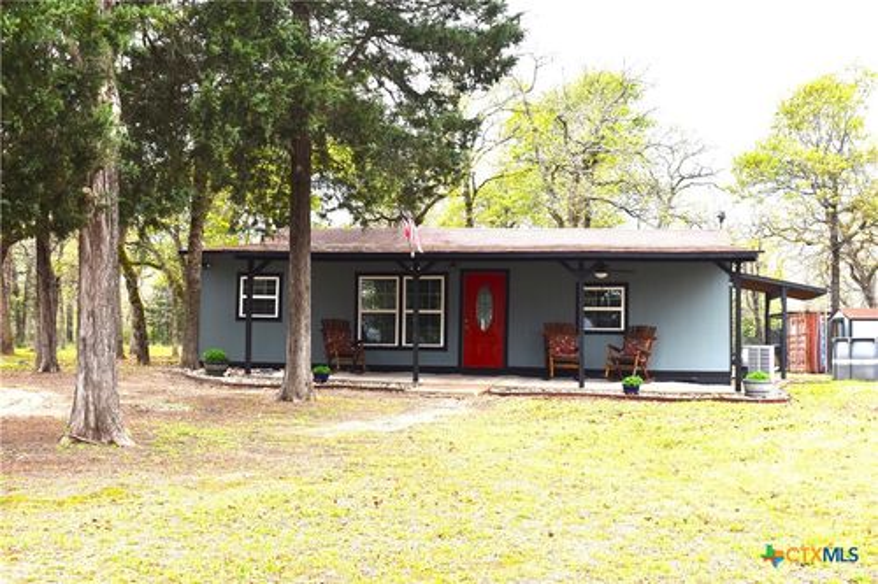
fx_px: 1024
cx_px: 439
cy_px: 292
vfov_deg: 31.9
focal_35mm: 42
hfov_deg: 46.4
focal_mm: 28
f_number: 6.3
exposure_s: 1/200
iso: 100
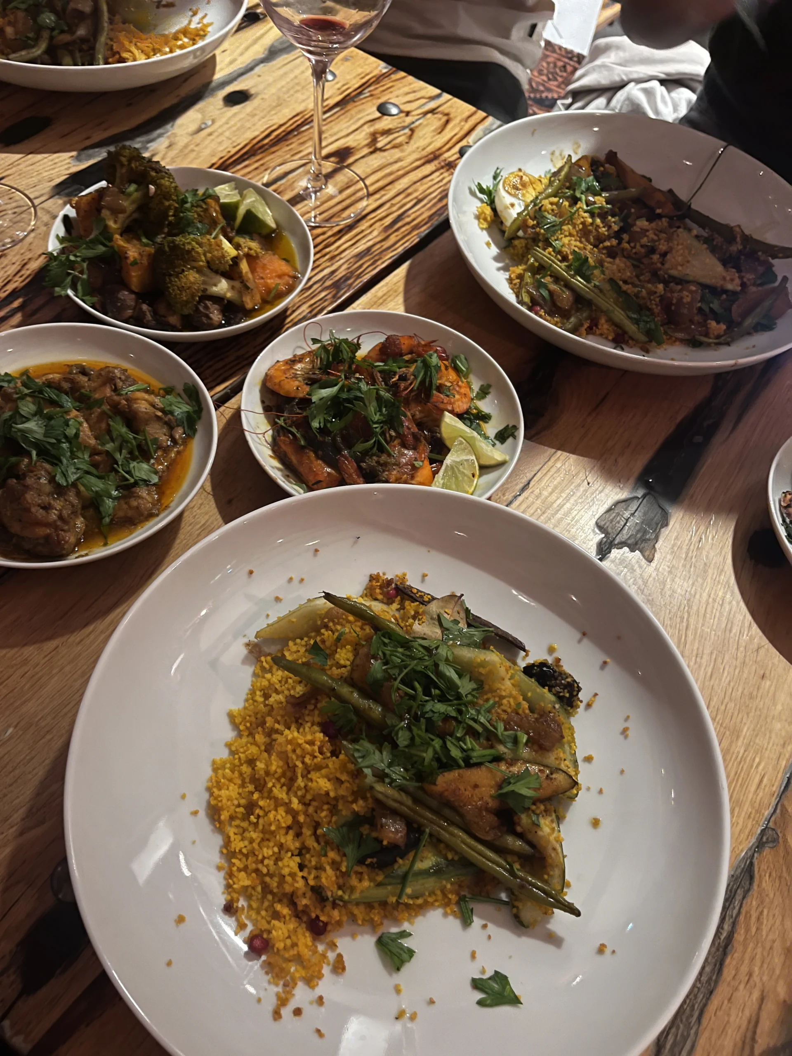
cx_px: 396
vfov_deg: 67.3
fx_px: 793
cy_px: 528
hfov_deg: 53.1
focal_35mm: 26
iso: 500
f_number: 1.6
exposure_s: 1/25
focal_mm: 5.1
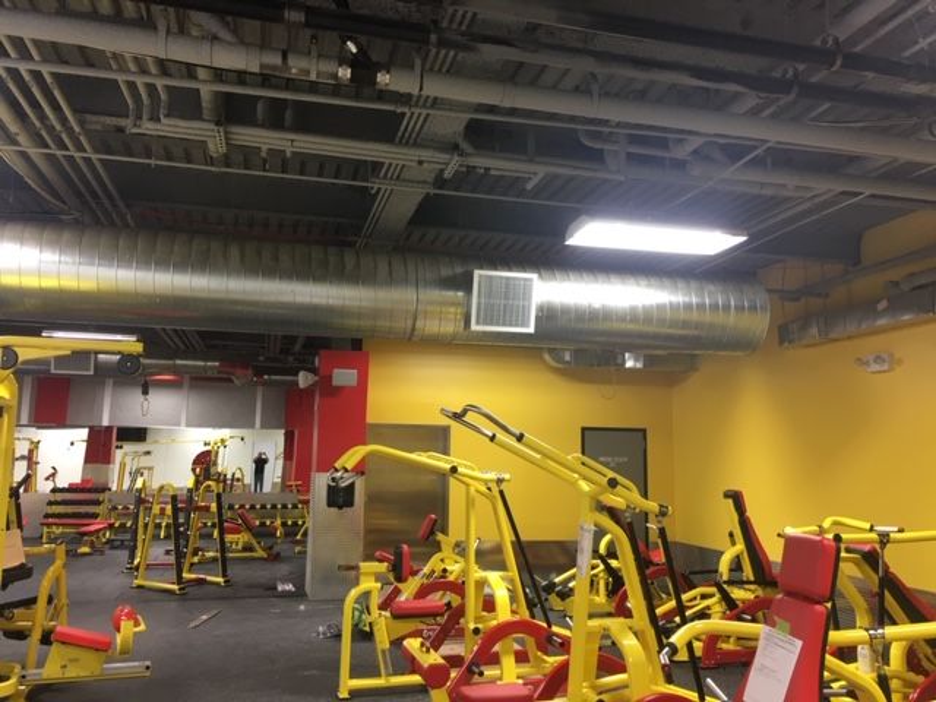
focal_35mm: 29
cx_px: 468
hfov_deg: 61.7
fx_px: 784
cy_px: 351
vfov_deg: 48.2
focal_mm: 4.15
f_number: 2.2
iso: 25
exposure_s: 1/15
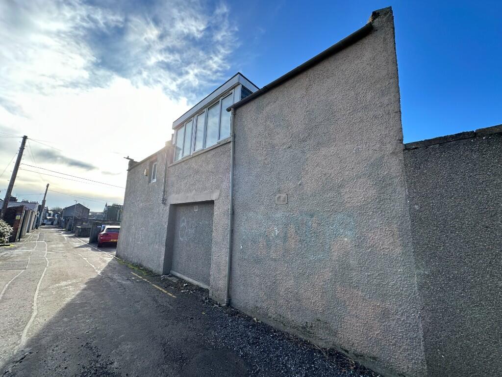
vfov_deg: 85.7
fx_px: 203
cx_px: 251
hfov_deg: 102.1
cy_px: 188
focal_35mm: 14
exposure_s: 1/399
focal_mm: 2.22
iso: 40
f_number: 2.2
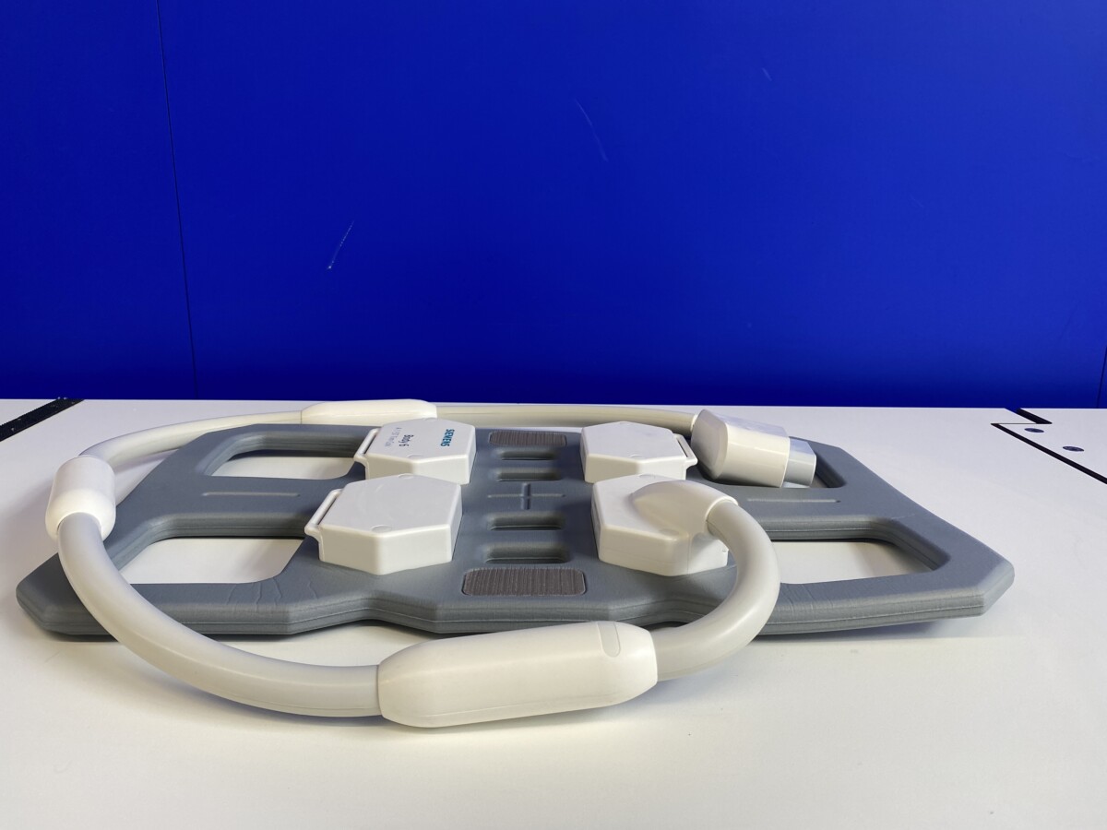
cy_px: 415
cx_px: 554
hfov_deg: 67.3
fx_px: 831
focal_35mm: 26
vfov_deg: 53.1
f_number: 1.8
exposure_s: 1/100
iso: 64
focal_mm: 4.25
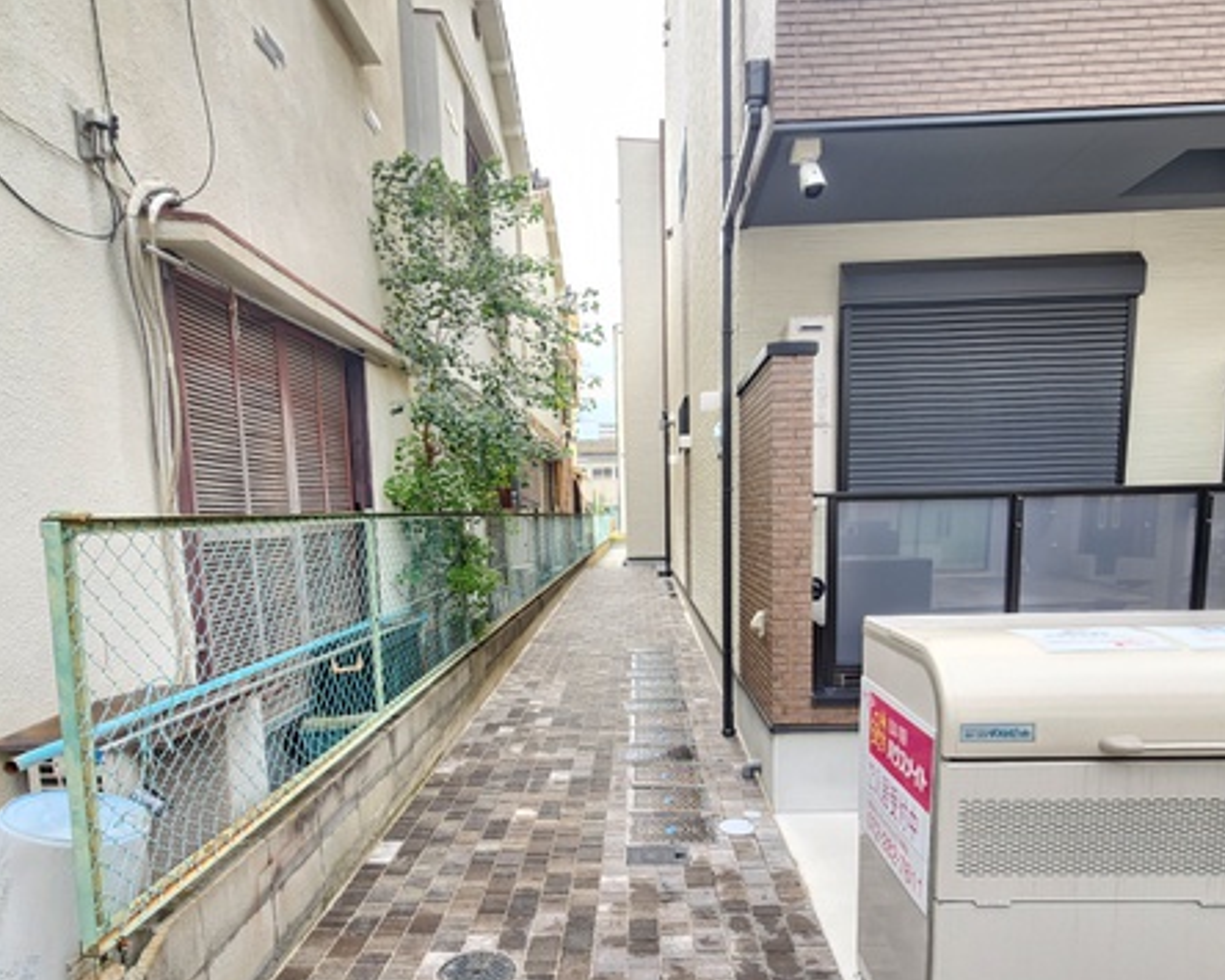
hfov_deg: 80.4
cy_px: 631
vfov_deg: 66.7
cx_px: 610
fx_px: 725
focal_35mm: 20
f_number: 2.2
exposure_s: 1/100
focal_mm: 2.2
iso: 64
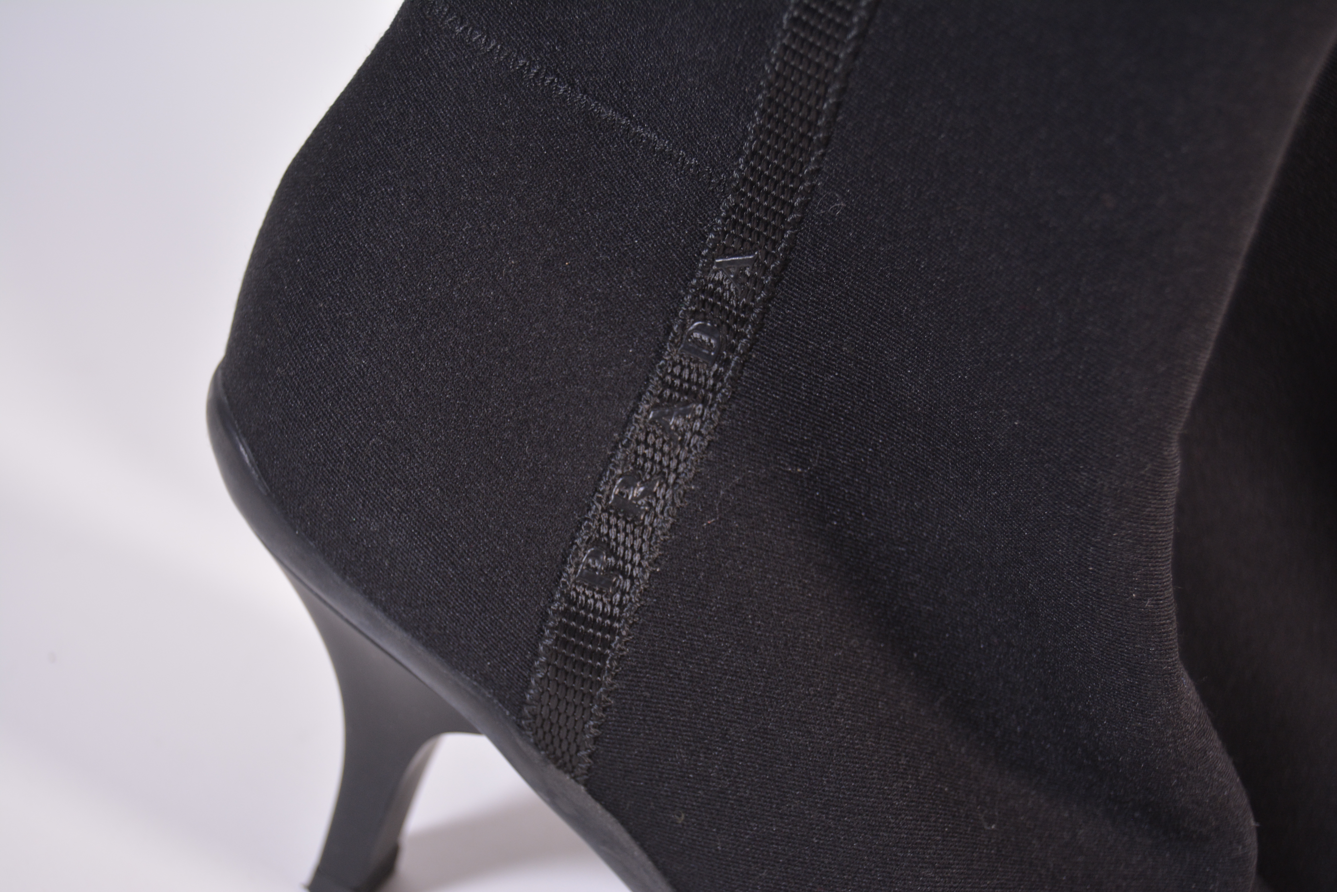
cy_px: 446
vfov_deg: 26.5
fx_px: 1894
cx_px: 668
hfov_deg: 38.9
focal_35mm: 51
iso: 400
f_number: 4.5
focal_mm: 34
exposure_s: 1/60
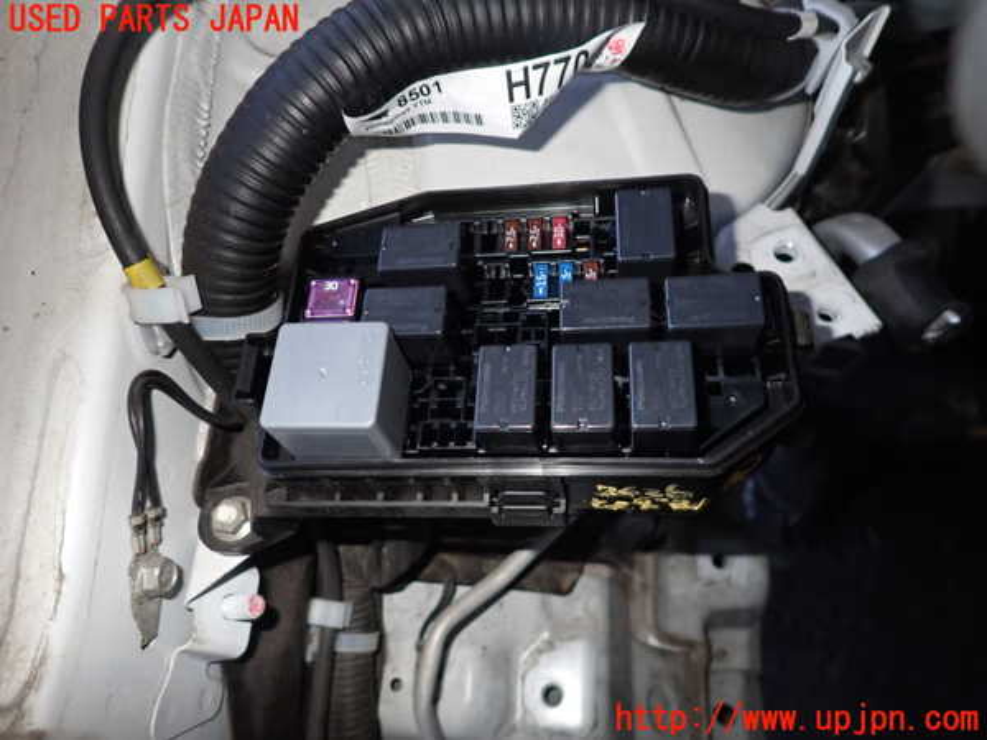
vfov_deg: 54.9
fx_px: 713
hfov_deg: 69.4
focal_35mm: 25
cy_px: 370
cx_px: 494
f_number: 5.6
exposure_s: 1/30
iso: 320
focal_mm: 4.5
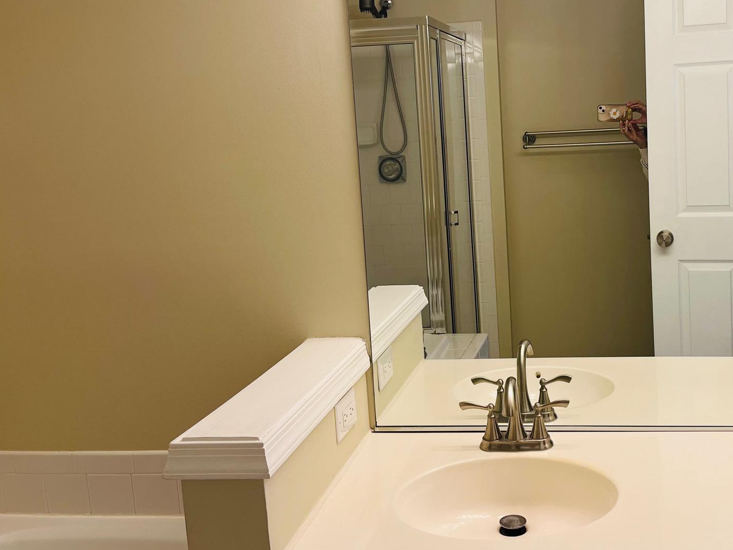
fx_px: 805
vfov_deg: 37.5
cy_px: 214
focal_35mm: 38
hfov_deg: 47.7
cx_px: 522
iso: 64
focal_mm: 5.1
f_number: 1.6
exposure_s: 1/120
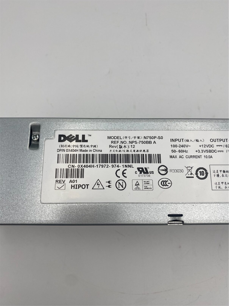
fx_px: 220
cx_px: 114
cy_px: 153
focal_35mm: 25
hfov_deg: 54.9
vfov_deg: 69.4
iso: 32
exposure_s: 1/330
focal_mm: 4.25
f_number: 1.8
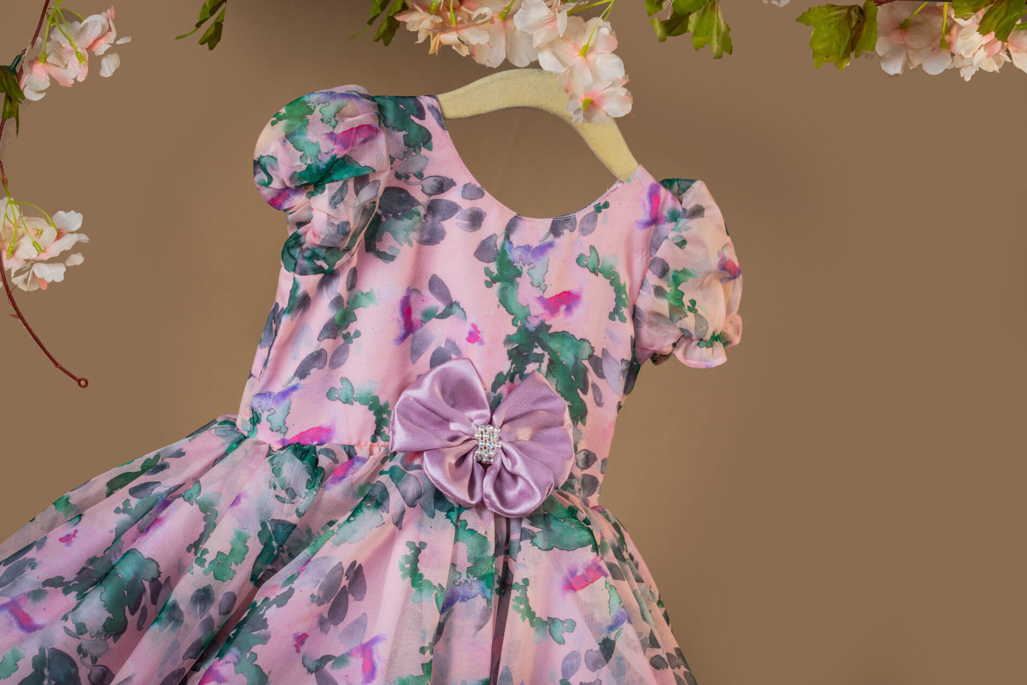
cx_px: 515
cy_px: 345
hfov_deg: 19.3
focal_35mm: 106
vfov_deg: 12.9
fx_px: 3024
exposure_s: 1/200
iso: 50
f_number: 9
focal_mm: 105
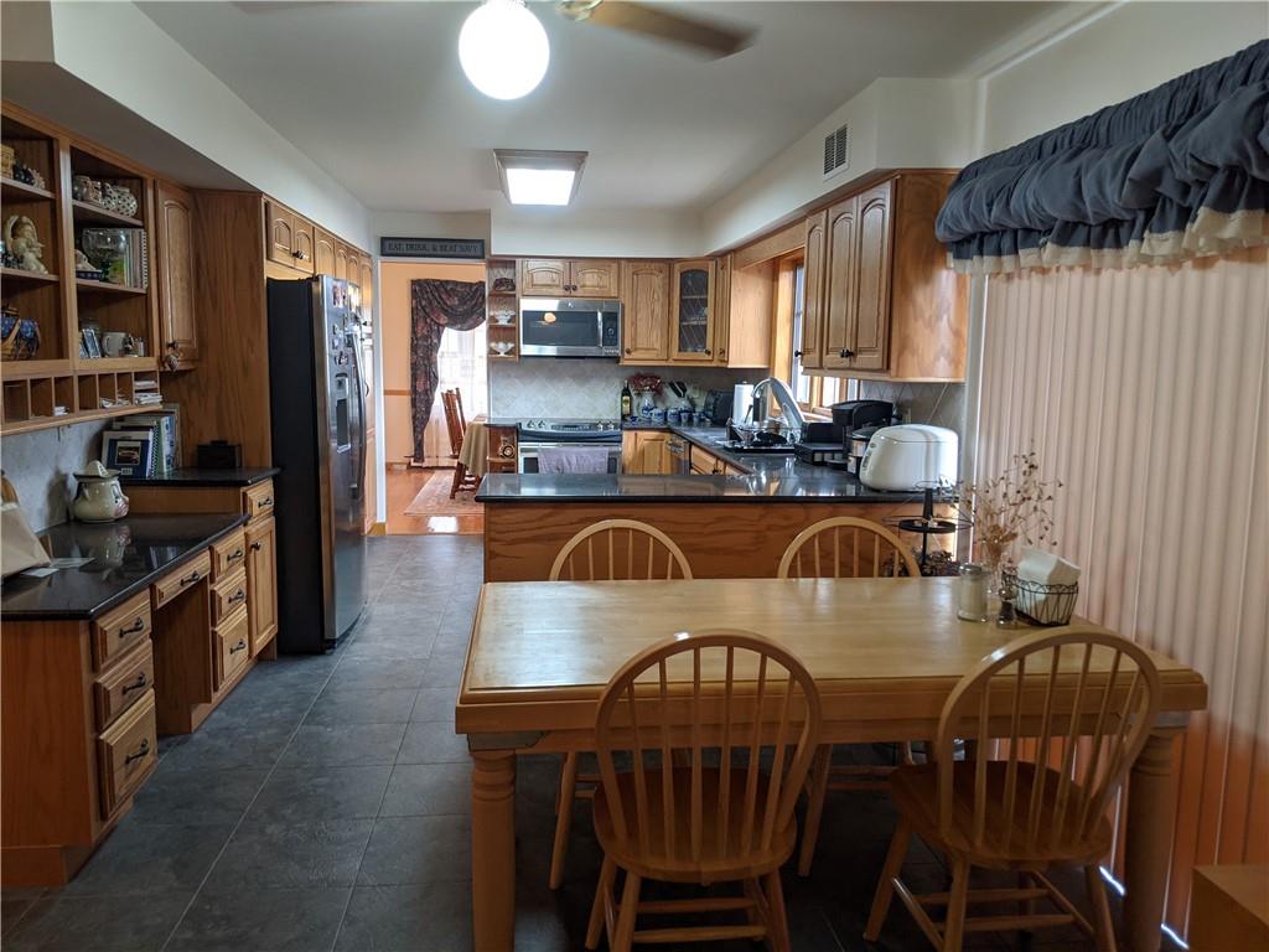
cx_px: 634
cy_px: 476
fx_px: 990
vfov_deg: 51.4
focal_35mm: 27
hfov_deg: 65.3
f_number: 1.8
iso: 77
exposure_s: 1/24
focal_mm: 4.44
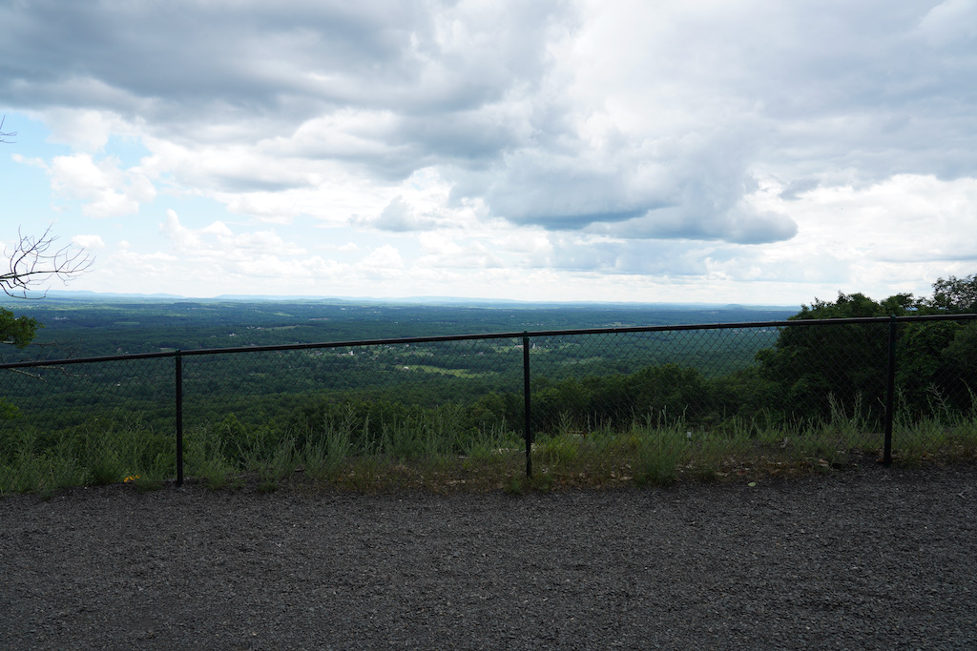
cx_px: 488
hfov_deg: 73.7
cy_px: 326
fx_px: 651
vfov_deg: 53.1
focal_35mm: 24
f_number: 10
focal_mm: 24
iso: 400
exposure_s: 1/250
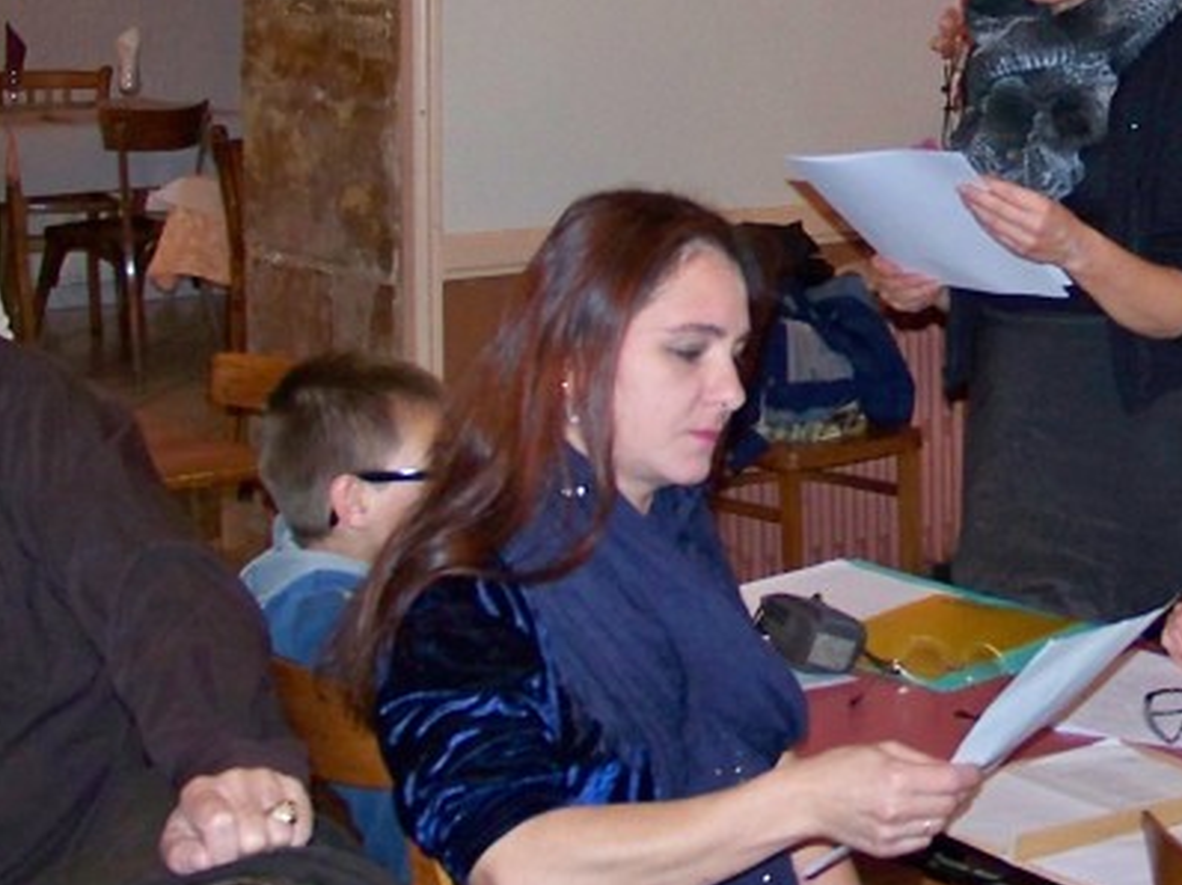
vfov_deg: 17.3
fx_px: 2901
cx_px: 1069
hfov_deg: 22.5
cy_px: 276
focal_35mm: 85
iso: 200
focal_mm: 5.85
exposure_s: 1/30
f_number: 2.8
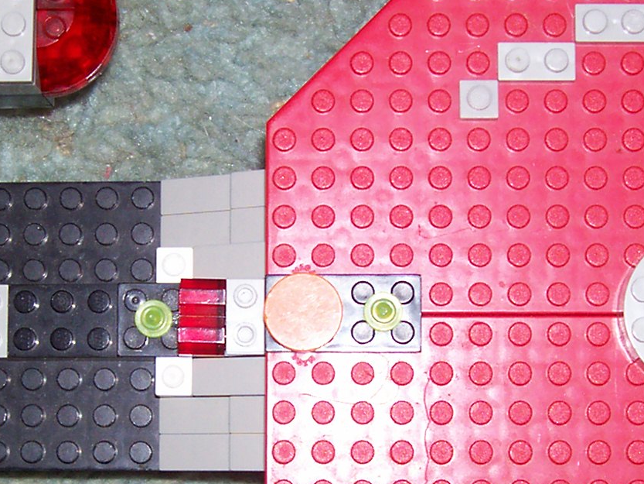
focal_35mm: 94
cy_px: 353
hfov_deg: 20.8
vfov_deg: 15.7
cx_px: 270
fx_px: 1749
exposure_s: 1/64
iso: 80
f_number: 2.7
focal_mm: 5.6
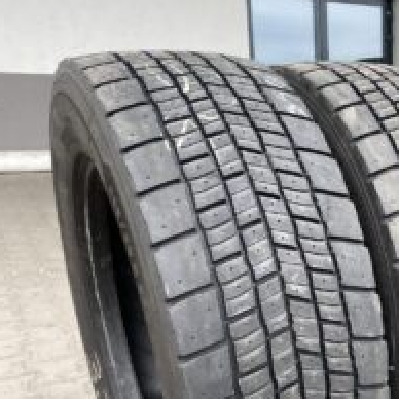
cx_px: 430
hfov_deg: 30.2
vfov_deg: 32.6
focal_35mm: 51
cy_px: 314
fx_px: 665
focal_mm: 4.25
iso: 32
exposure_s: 1/100
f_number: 1.8
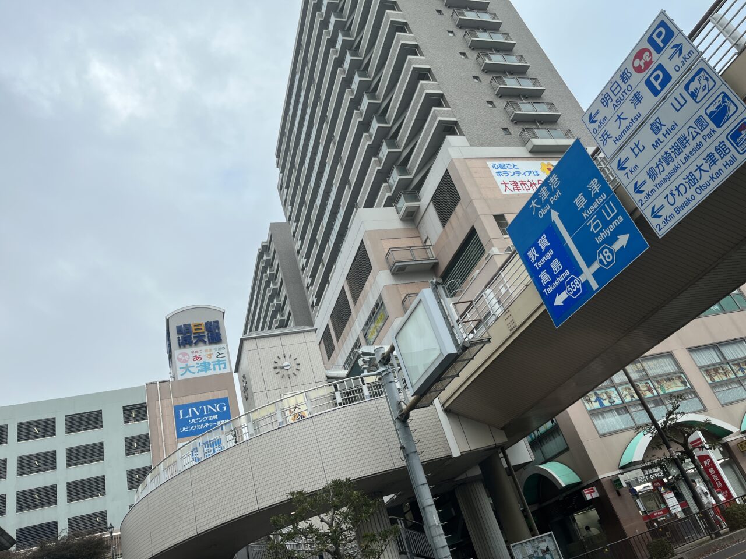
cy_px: 280
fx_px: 560
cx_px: 373
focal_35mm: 26
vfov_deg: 53.1
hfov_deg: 67.3
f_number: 1.6
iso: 50
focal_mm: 5.1
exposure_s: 1/816
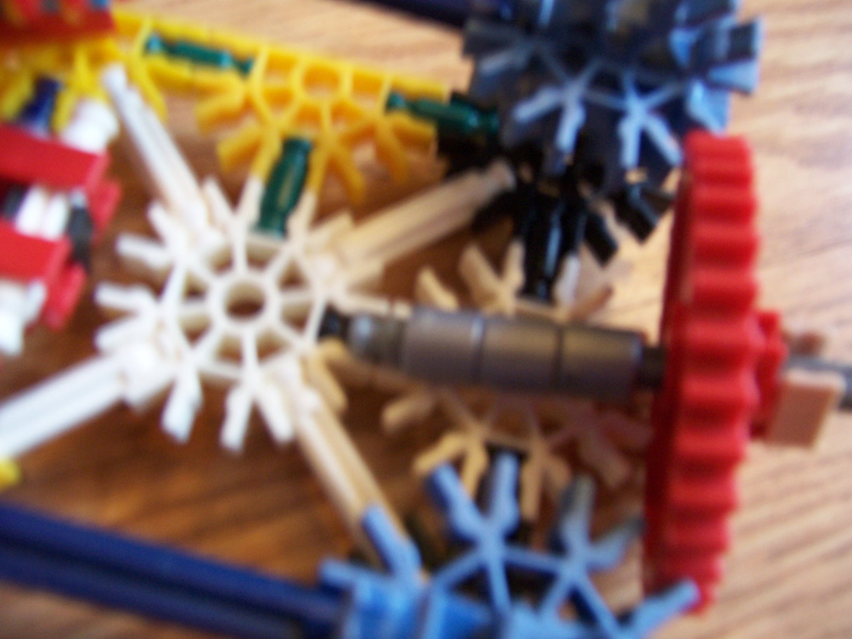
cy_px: 320
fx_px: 812
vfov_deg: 42.9
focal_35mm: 33
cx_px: 426
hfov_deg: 55.4
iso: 140
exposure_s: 1/8
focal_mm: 5.5
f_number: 3.4
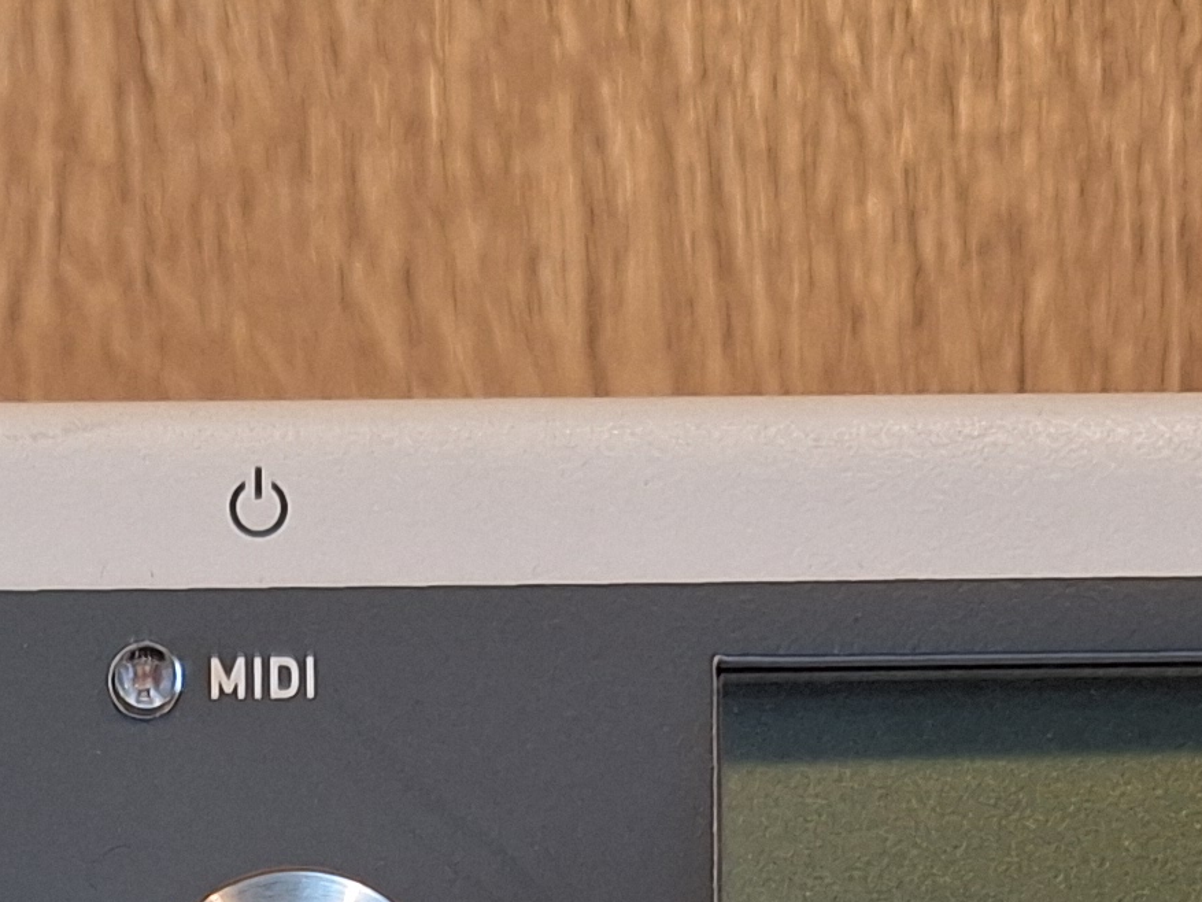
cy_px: 2073
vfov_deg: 11.7
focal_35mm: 107
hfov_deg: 18.1
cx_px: 93
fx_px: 3716
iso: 100
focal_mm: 5.54
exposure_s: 1/40
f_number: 1.8
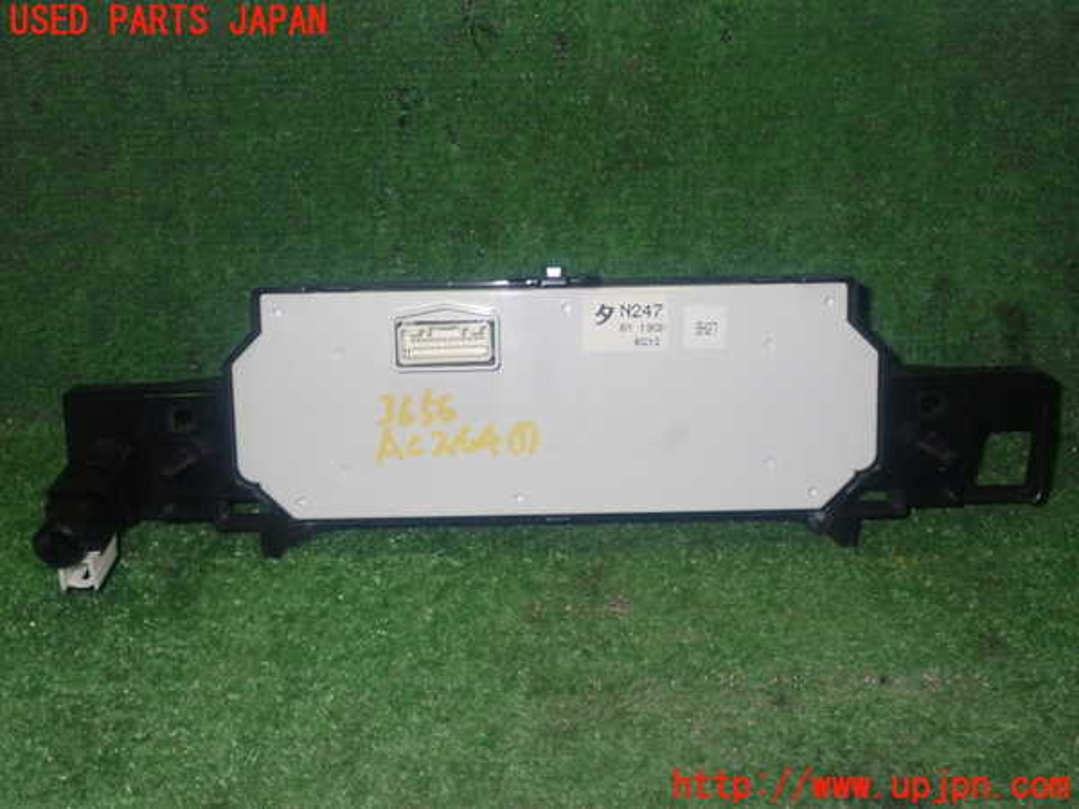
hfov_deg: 45.8
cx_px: 540
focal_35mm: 41
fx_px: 1278
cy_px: 404
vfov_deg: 35.1
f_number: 8
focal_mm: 7.31
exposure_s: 1/40
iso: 800
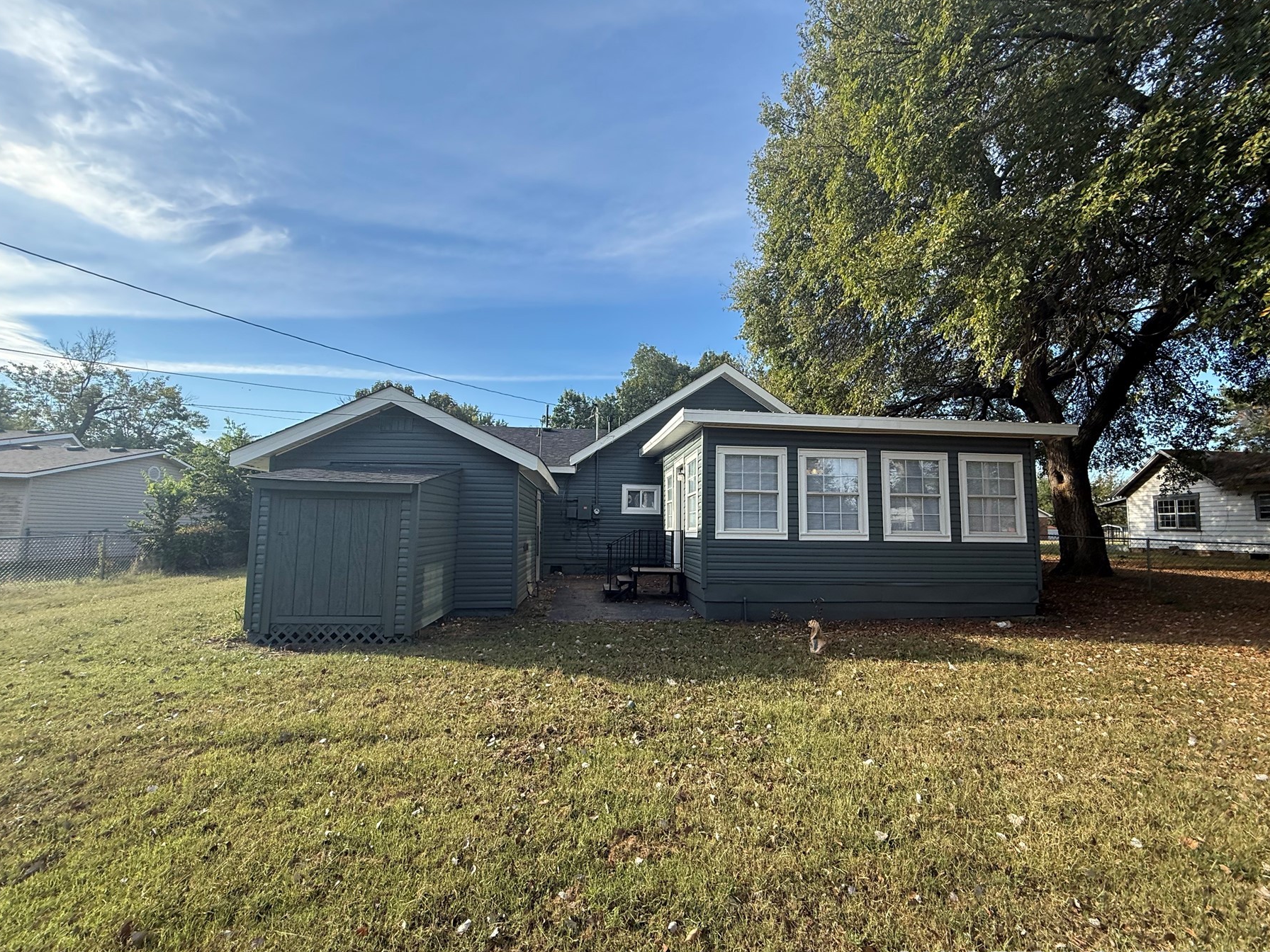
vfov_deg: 81.7
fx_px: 550
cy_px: 482
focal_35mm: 15
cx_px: 648
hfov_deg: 98.2
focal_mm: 2.22
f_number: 2.2
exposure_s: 1/760
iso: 50
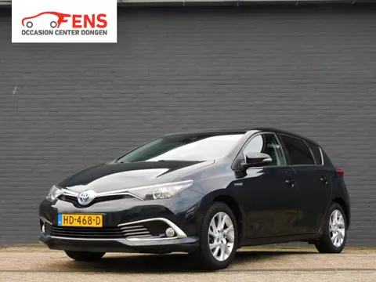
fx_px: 760
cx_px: 188
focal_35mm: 70
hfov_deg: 27.8
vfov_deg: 21.0
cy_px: 141
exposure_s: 1/125
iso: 125
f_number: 4.5
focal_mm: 12.5
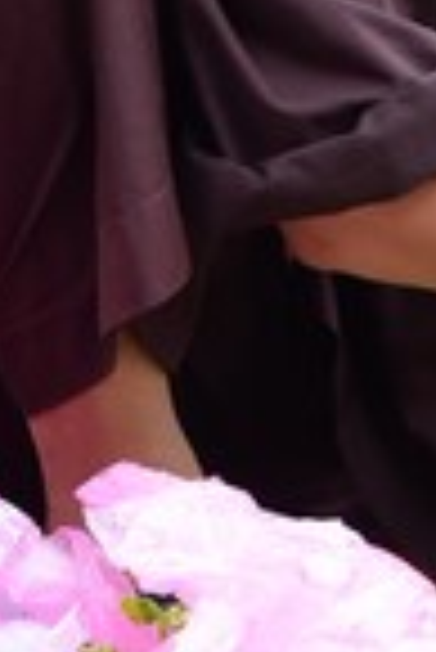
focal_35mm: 538
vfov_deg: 3.8
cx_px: 521
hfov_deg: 2.6
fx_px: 9750
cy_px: -432
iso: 500
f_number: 7.1
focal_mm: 120
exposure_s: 1/80
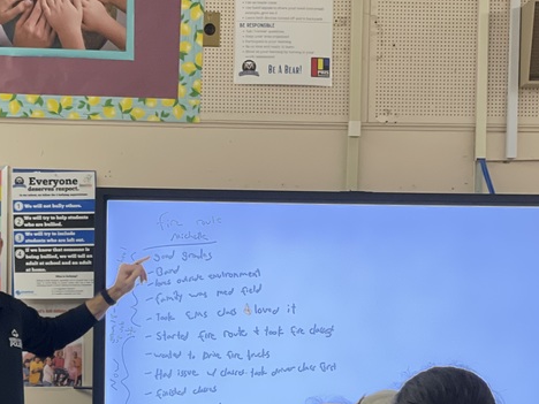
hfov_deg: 14.1
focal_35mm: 140
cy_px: 470
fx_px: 2180
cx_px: 184
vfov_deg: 10.4
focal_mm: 7.5
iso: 160
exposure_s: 1/60
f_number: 2.2
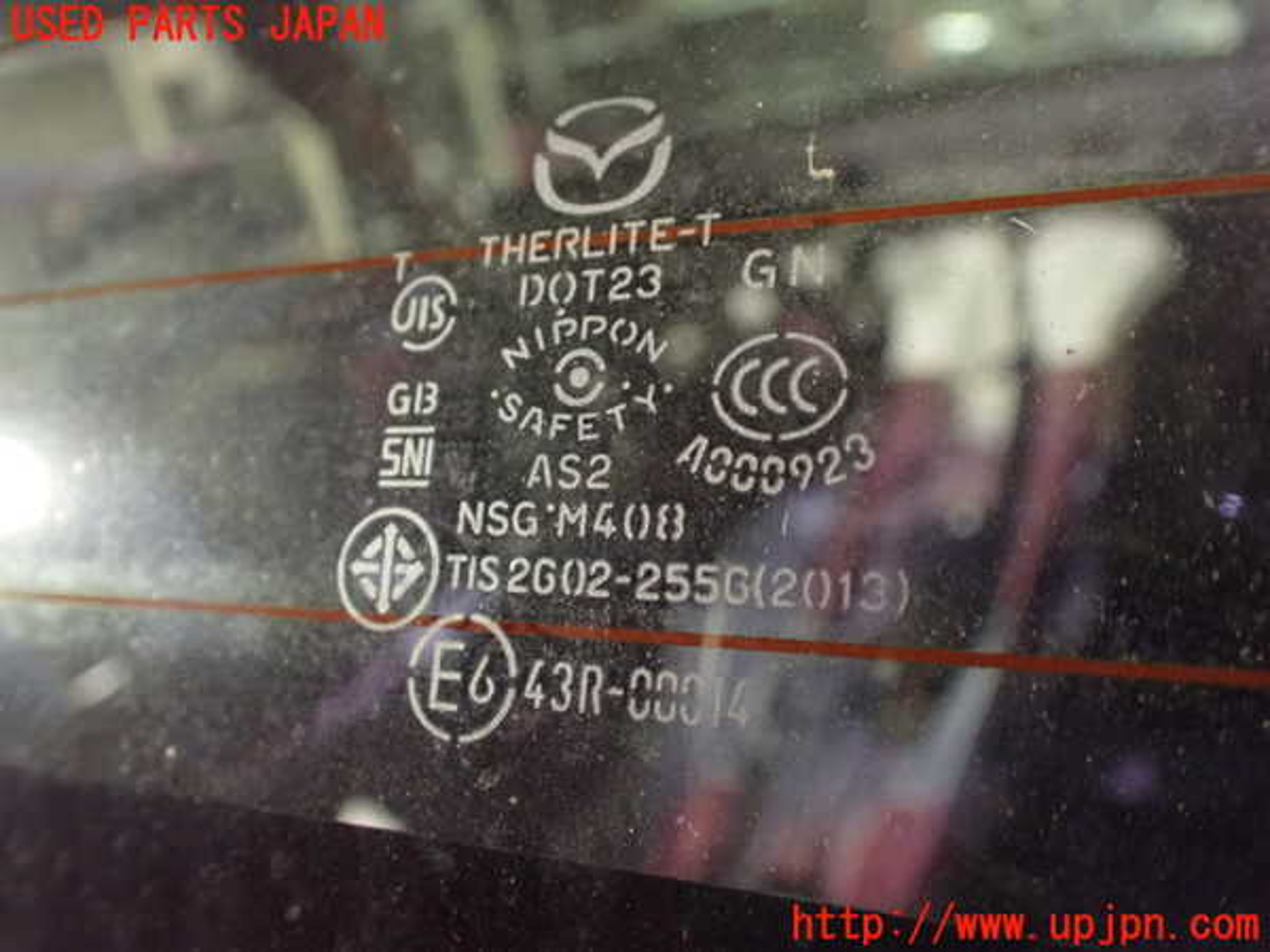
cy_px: 476
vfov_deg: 46.8
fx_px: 1101
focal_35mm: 30
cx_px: 635
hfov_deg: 60.0
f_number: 2.3
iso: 1250
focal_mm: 5.4
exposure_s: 1/30
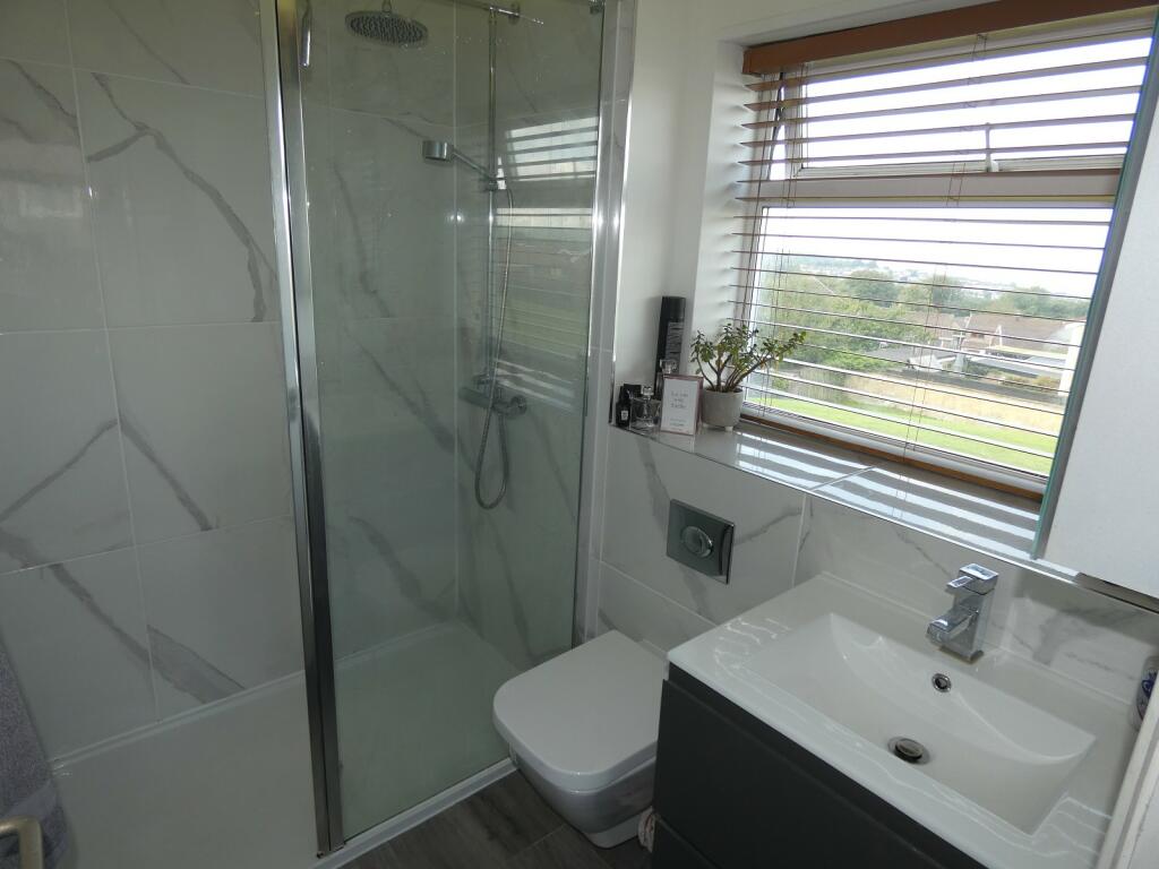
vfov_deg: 66.0
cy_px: 434
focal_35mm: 20
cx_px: 580
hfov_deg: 81.7
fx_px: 670
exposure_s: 1/60
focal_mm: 3.6
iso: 80
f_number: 2.8
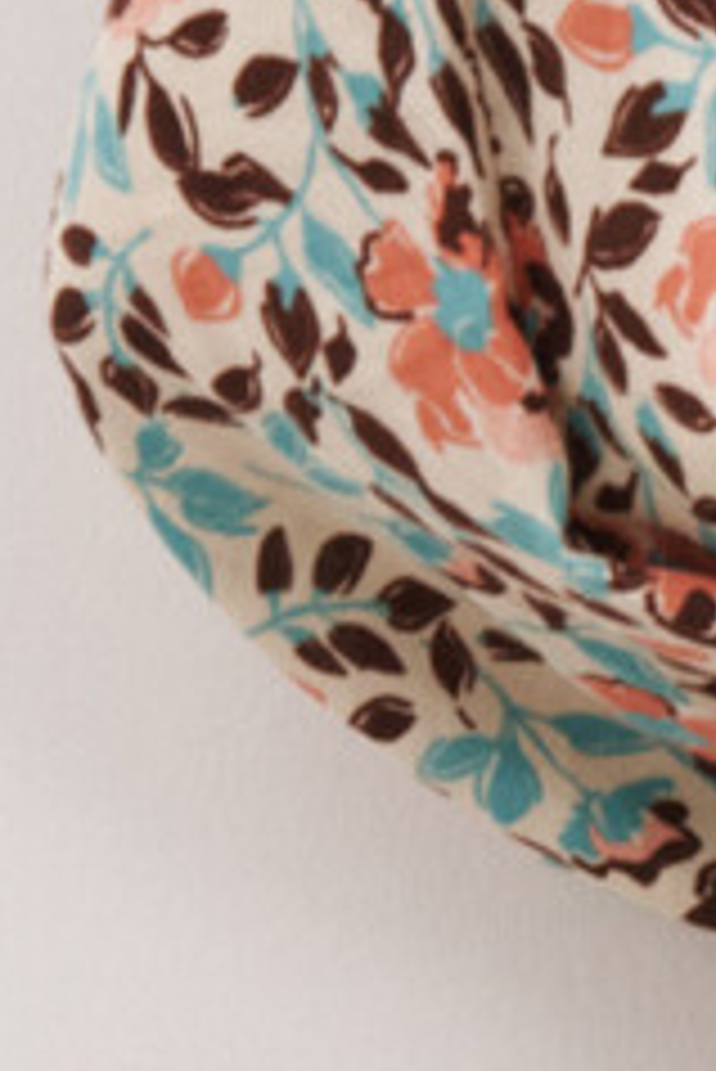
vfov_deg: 4.3
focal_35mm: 476
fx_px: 14179
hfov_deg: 2.9
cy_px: 346
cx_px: 1779
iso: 400
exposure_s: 1/160
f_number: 11
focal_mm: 63
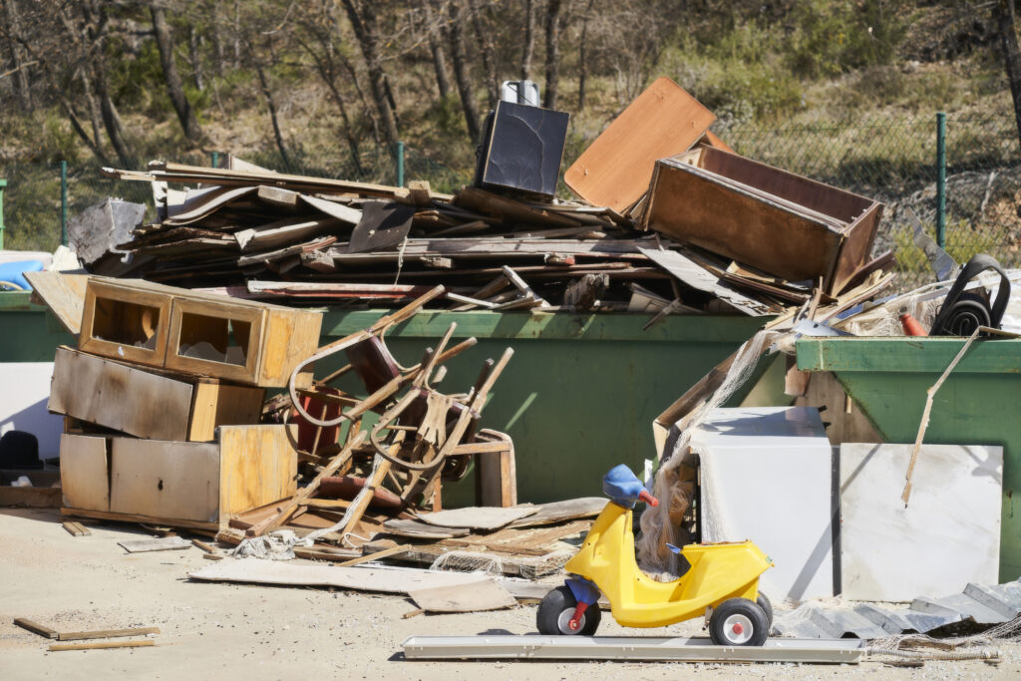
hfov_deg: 23.9
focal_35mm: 85
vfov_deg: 16.1
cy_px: 340
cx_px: 510
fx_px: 2411
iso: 200
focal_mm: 85
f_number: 5
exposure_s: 1/1250
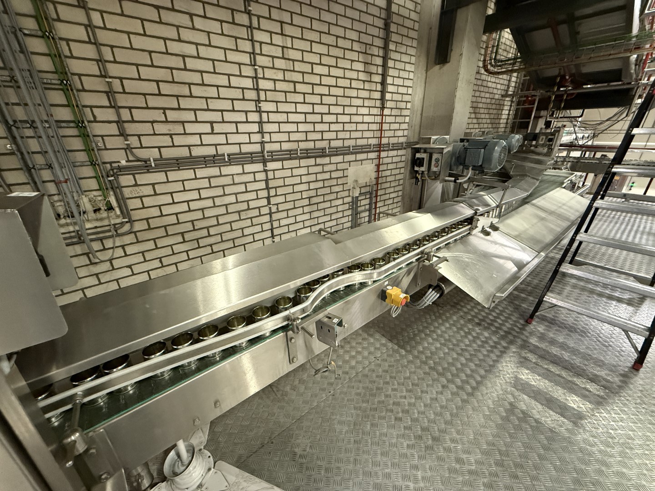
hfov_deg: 102.1
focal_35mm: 14
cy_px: 246
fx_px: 265
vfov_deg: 85.7
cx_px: 328
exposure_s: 1/50
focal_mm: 2.22
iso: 800
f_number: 2.2
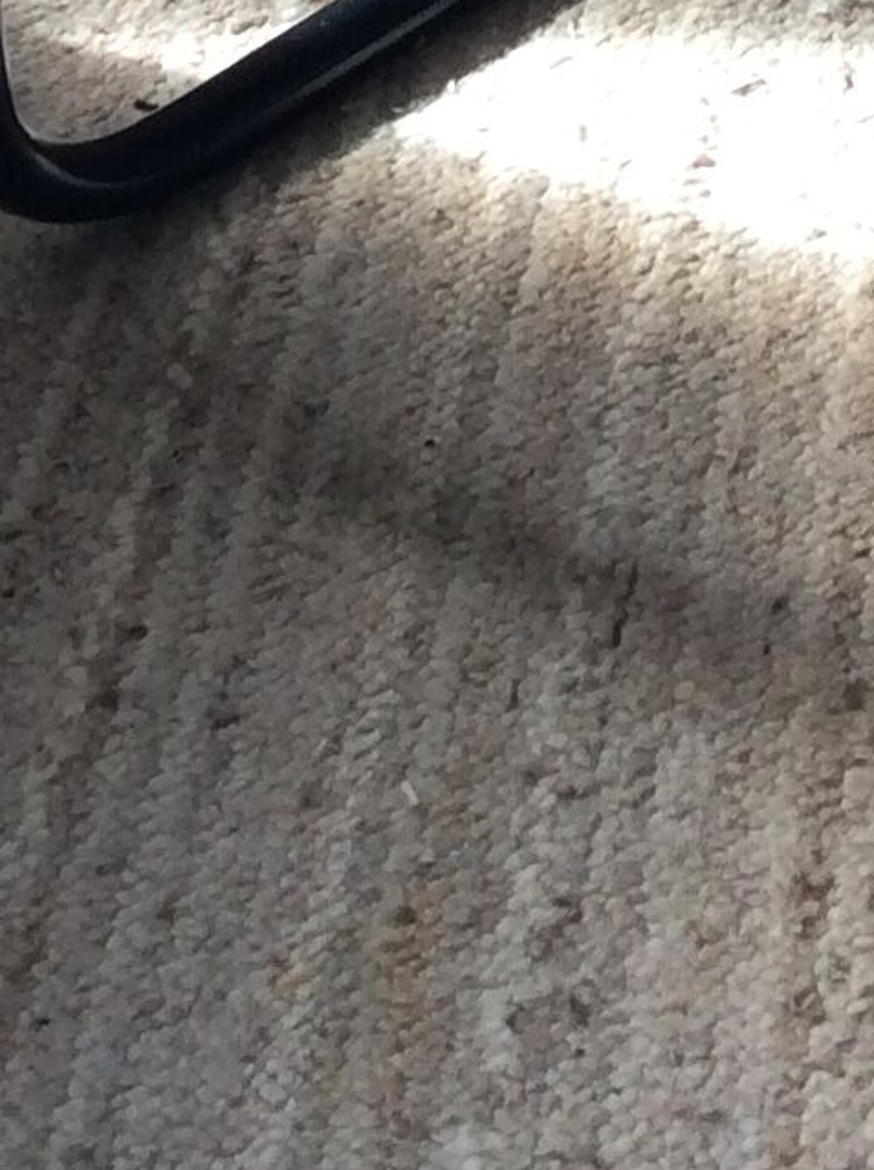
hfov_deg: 11.1
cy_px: -977
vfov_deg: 13.5
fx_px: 4385
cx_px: 1195
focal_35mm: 130
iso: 40
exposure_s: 1/33
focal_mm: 3.3
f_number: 2.4
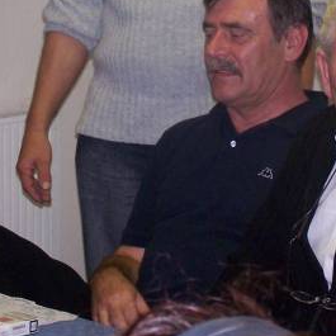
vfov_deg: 9.4
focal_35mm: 184
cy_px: -29
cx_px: 175
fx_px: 2021
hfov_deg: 9.5
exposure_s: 1/90
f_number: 3.2
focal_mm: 11.5
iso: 140
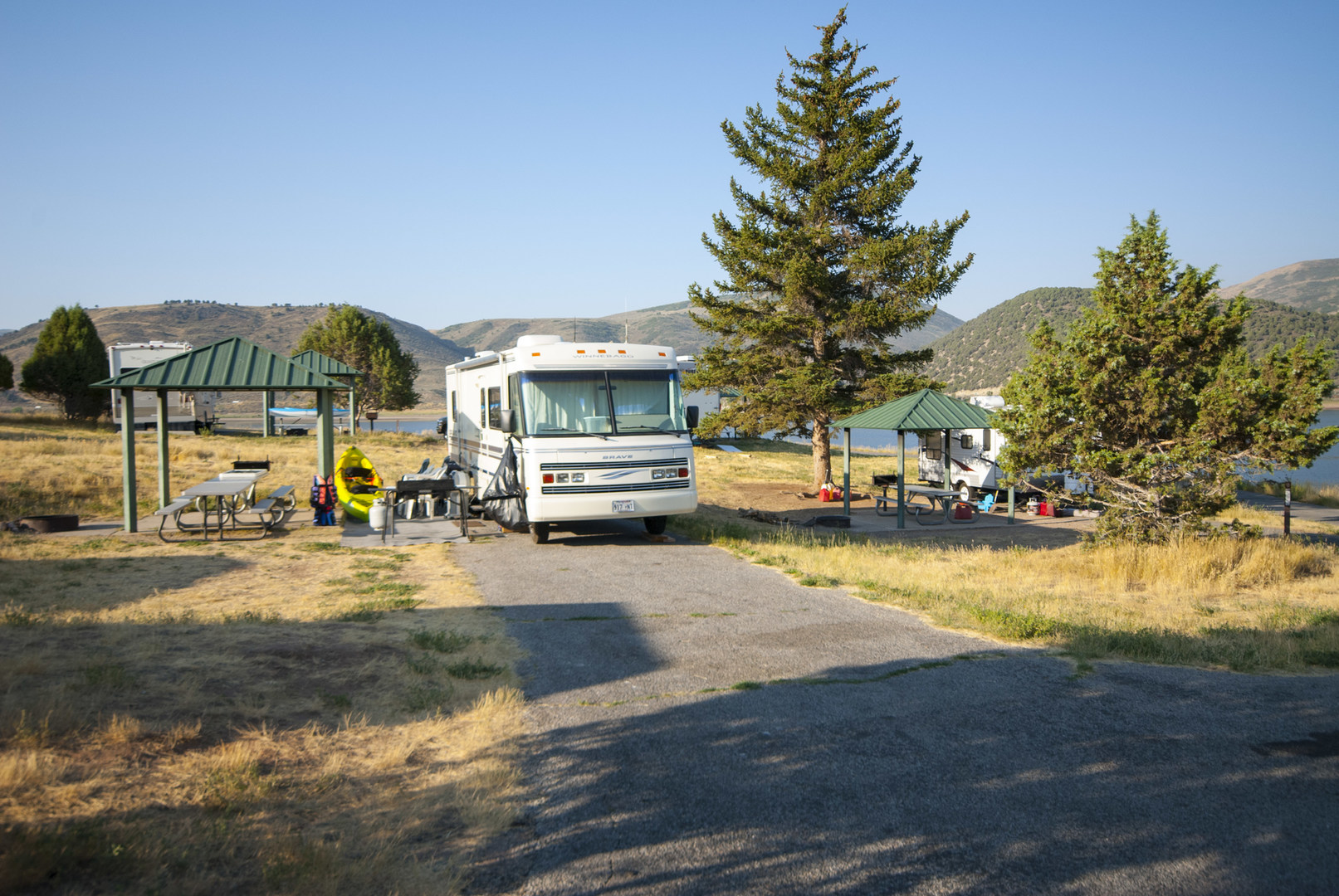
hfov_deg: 67.3
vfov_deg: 48.1
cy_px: 448
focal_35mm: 27
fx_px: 1006
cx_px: 670
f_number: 6.3
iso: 200
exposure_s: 1/320
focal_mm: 18
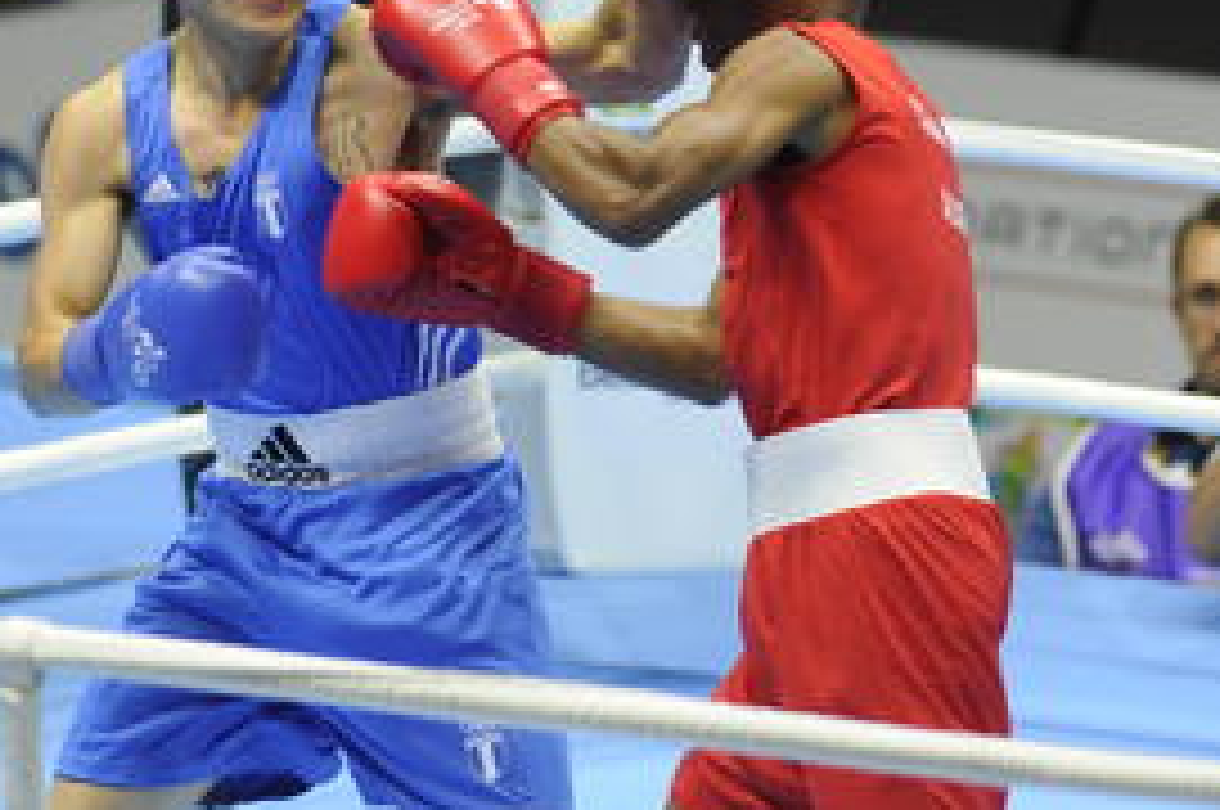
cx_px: 396
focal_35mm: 829
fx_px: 28060
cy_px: 140
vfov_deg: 1.7
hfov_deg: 2.5
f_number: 3.5
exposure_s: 1/1250
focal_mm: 300
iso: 2000
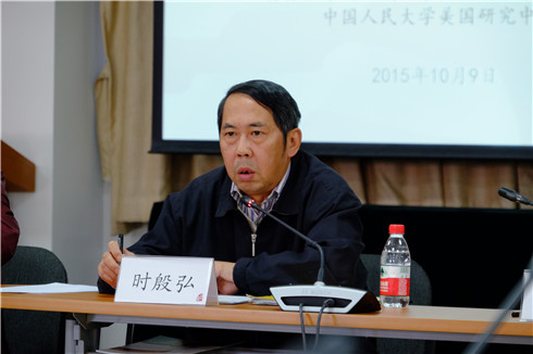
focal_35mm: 132
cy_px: 177
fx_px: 1953
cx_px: 266
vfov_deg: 10.4
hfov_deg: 15.5
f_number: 5.6
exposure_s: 1/58
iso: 2500
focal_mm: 88.2
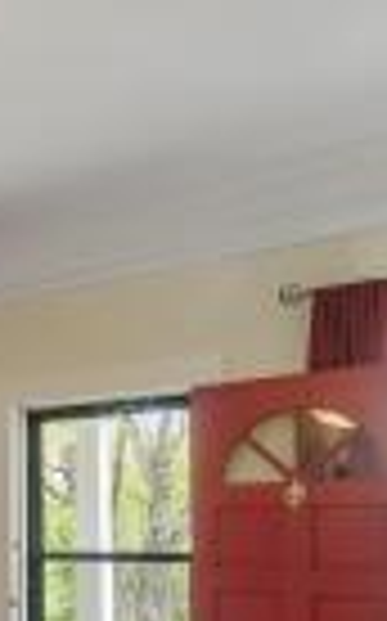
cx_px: -243
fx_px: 846
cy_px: 562
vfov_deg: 37.6
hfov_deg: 20.7
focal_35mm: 50
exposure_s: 1/30
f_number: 9
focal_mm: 10
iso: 800
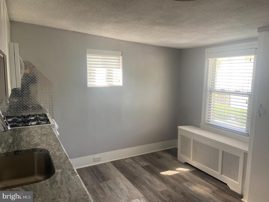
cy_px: 101
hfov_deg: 67.3
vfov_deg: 53.1
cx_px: 134
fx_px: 202
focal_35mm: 26
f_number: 1.8
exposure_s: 1/121
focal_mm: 4.25
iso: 64
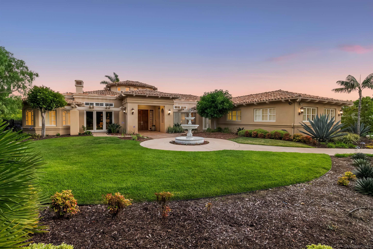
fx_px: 166
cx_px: 186
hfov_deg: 96.7
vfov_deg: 73.8
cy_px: 124
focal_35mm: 16
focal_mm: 16
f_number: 11
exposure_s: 1/13
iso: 640
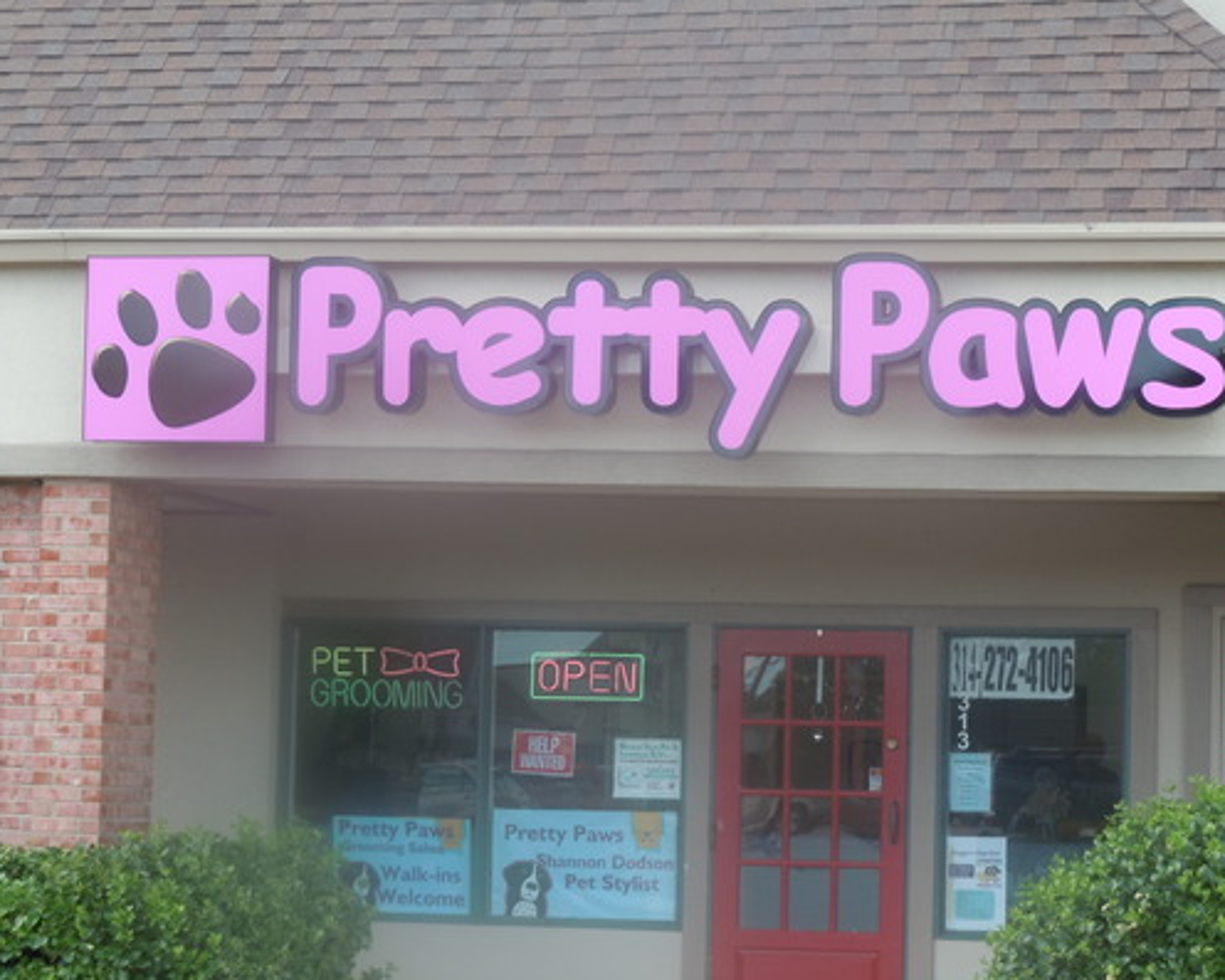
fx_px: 3880
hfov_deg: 17.9
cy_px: 489
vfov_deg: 14.4
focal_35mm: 107
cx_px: 648
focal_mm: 18.3
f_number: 5.4
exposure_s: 1/100
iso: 100
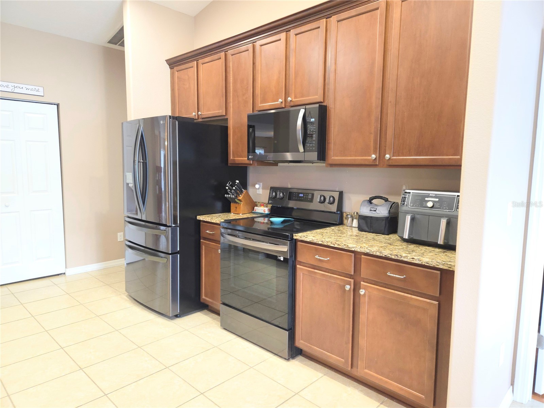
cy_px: 204
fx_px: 361
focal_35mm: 23
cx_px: 272
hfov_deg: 73.9
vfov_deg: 58.9
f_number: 1.8
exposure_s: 1/30
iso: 320
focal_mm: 5.4
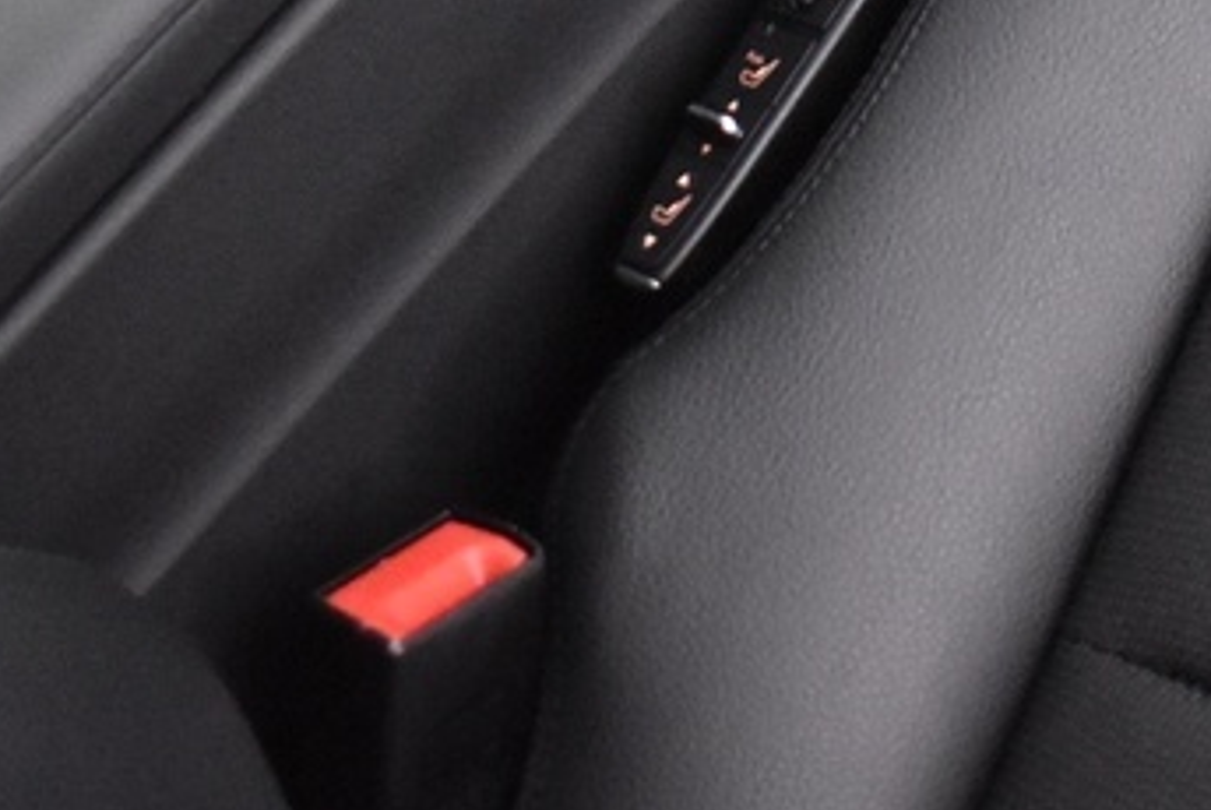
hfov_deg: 15.6
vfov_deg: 9.7
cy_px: -1064
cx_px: 1369
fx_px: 4276
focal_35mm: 127
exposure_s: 1/25
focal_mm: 18
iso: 3200
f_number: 3.5
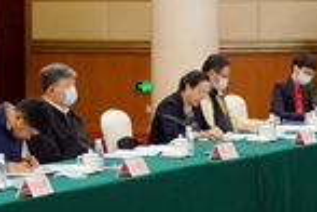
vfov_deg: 8.6
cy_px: 44
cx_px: 308
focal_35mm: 159
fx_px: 1400
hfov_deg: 12.8
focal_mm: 39
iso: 1600
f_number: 4
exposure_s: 1/160
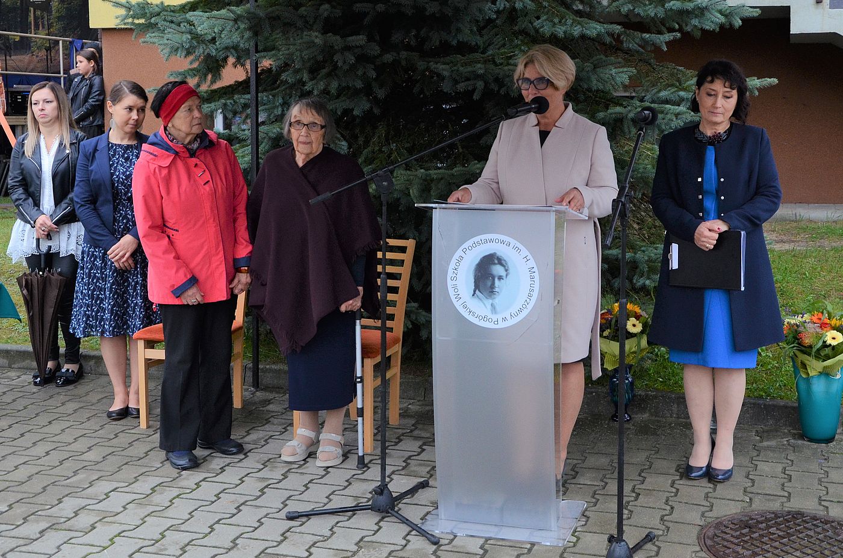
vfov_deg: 34.1
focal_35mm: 39
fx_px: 911
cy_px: 279
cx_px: 422
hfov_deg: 49.6
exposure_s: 1/125
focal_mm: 26
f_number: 5.6
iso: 800
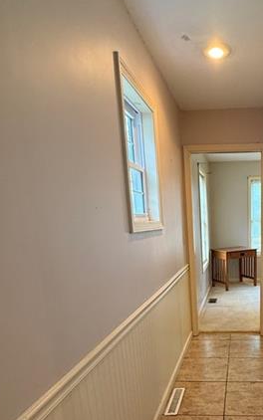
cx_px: 223
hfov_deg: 43.1
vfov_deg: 66.2
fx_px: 309
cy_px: 287
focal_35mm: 27
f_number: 2.2
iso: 250
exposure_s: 1/60
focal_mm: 2.22
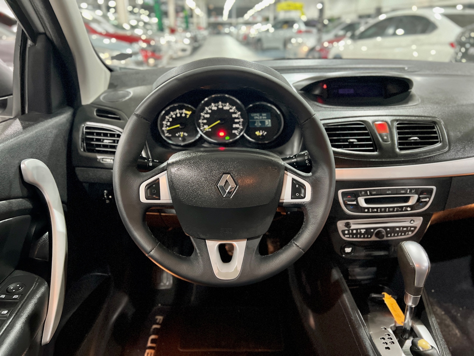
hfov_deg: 67.3
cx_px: 237
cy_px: 178
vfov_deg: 53.1
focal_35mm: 26
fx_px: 356
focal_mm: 5.7
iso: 500
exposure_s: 1/30
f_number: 1.5
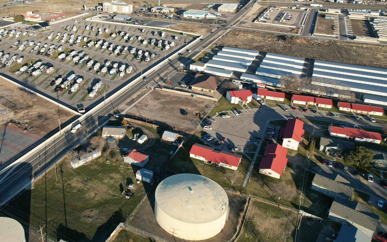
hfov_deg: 61.5
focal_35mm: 30
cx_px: 133
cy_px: 94
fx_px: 316
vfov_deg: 41.6
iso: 200
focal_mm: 8.38
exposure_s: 1/1600
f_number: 2.8
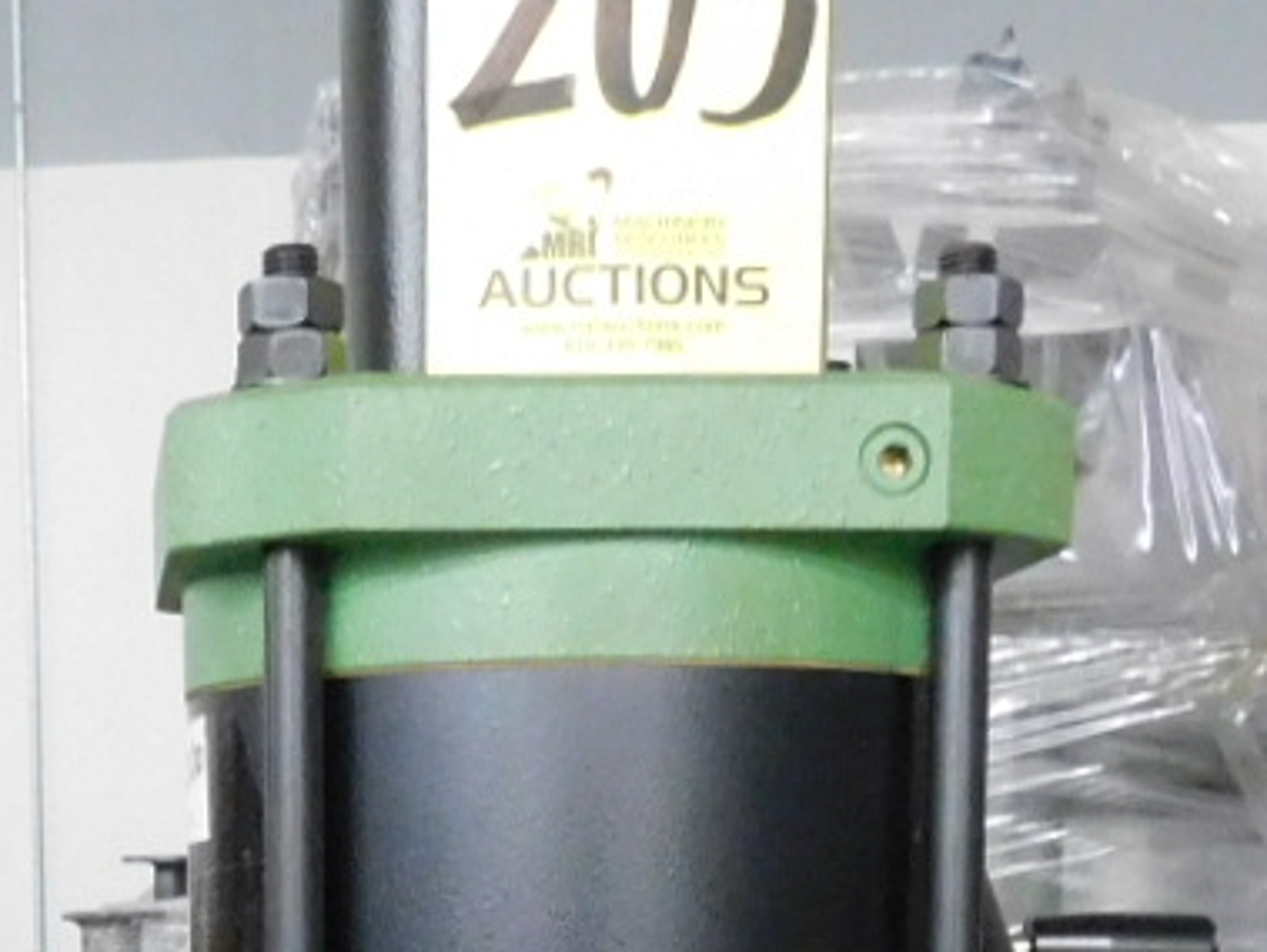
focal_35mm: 97
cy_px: 1637
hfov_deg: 19.8
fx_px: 3554
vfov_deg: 13.8
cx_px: 104
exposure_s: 1/8
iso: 450
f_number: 3
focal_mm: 4
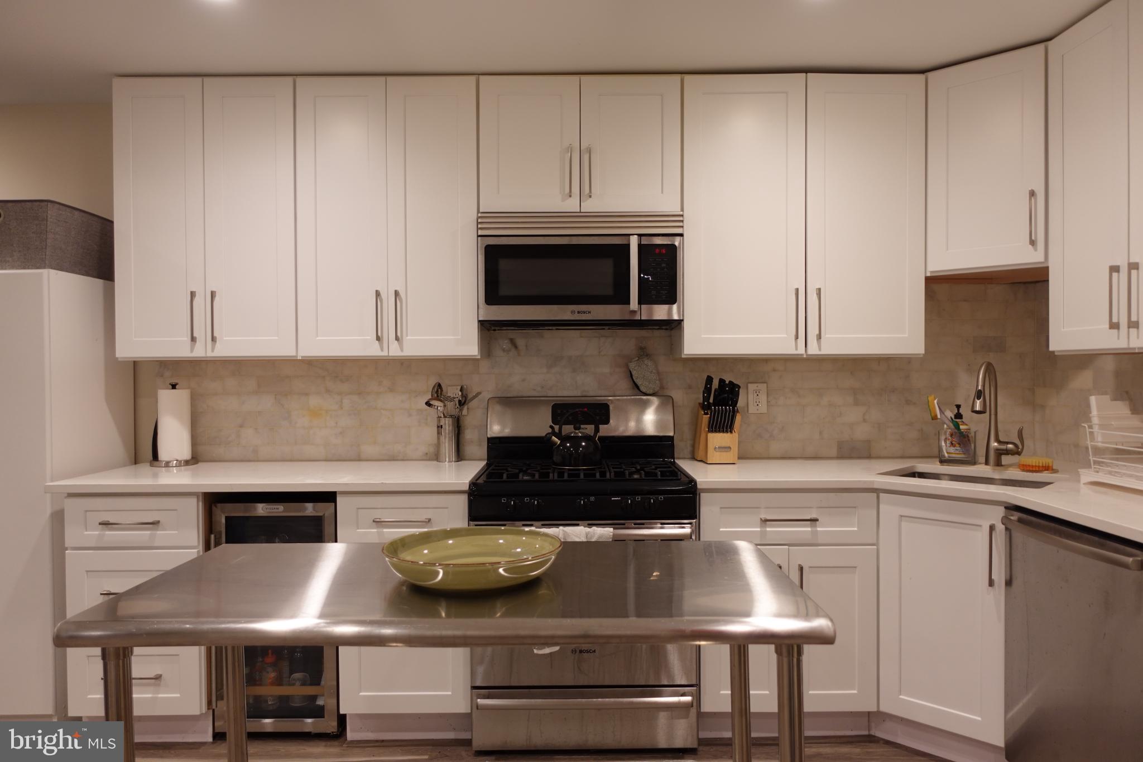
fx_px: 762
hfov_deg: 73.7
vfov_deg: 53.1
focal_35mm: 24
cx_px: 572
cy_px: 381
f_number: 2
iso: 125
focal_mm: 9.4
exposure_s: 1/30
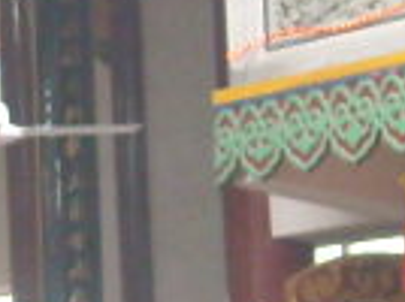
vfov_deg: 5.5
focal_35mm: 268
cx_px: -187
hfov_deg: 7.3
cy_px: 341
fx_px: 3130
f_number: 2.8
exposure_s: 1/60
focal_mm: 5.7
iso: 295
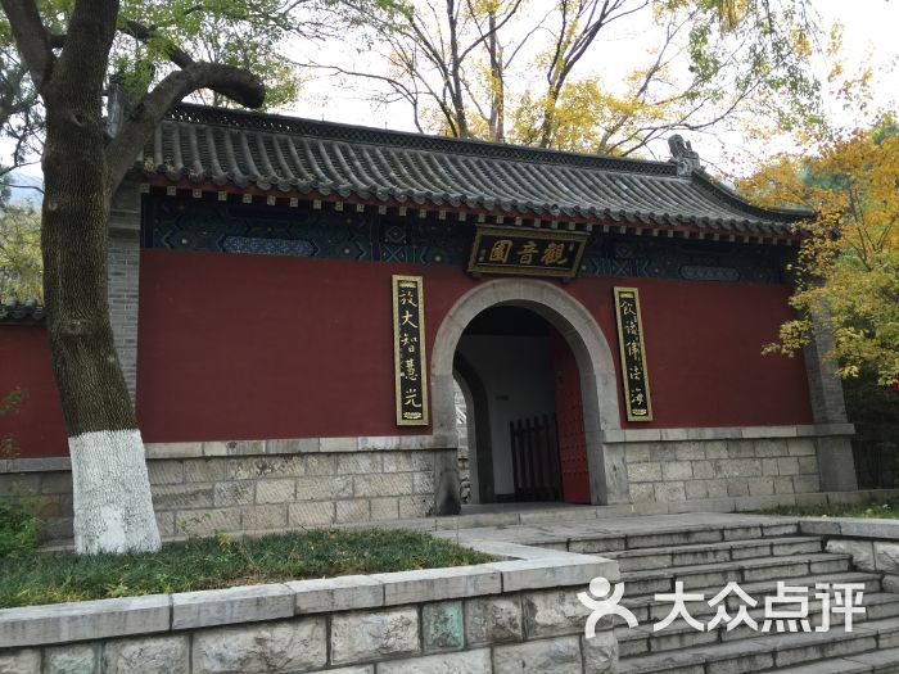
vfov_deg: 48.2
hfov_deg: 61.7
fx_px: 753
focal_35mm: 29
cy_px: 337
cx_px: 450
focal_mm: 4.15
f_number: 2.2
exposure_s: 1/33
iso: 32
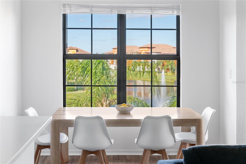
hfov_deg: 39.6
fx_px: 342
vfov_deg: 27.0
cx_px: 123
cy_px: 82
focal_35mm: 50
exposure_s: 1/15
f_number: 4
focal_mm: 50
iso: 125
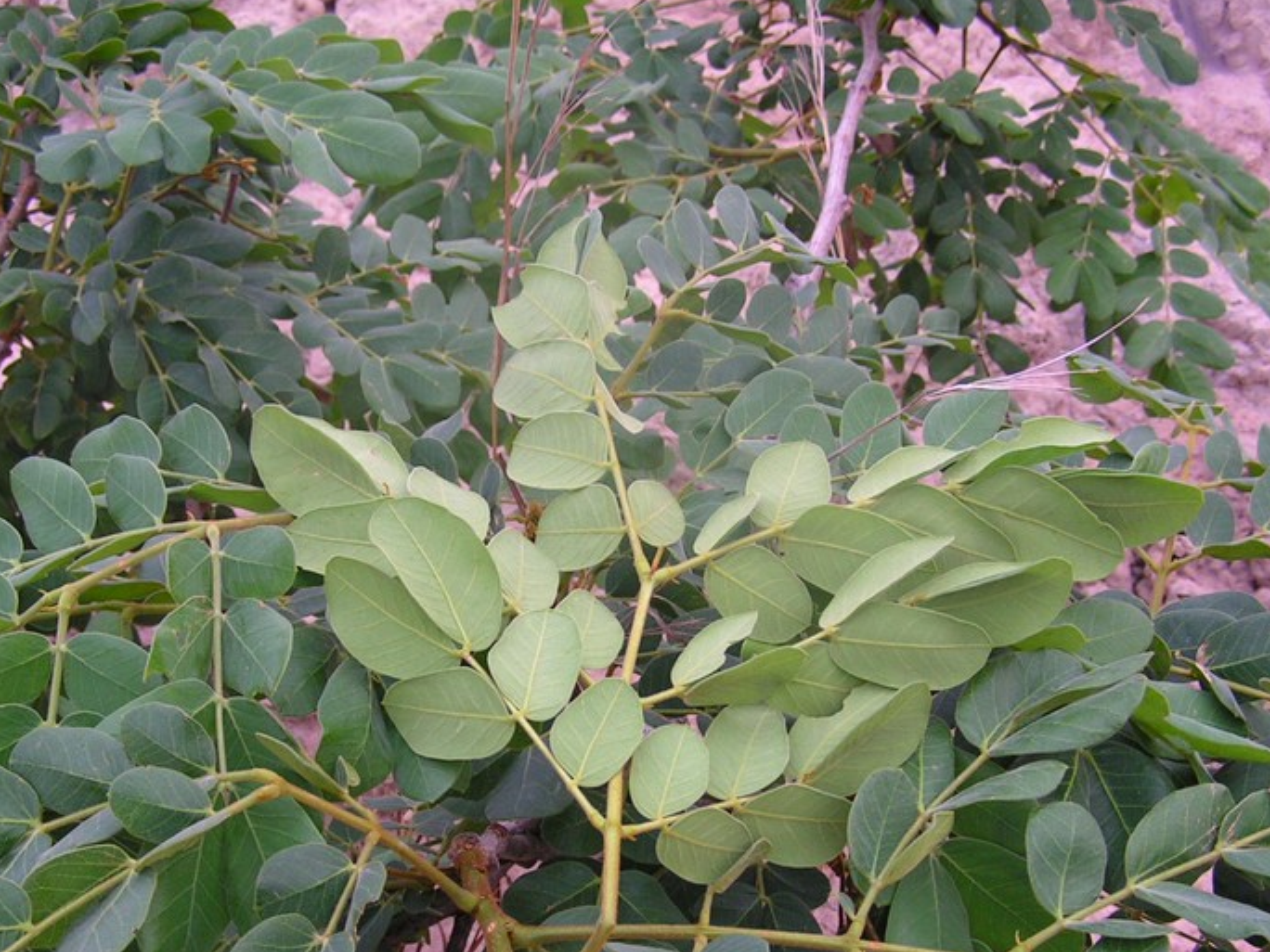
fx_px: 1834
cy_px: 522
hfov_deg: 38.2
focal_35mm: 50
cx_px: 624
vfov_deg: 29.1
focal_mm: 6.3
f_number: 2.8
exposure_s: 1/40
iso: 50
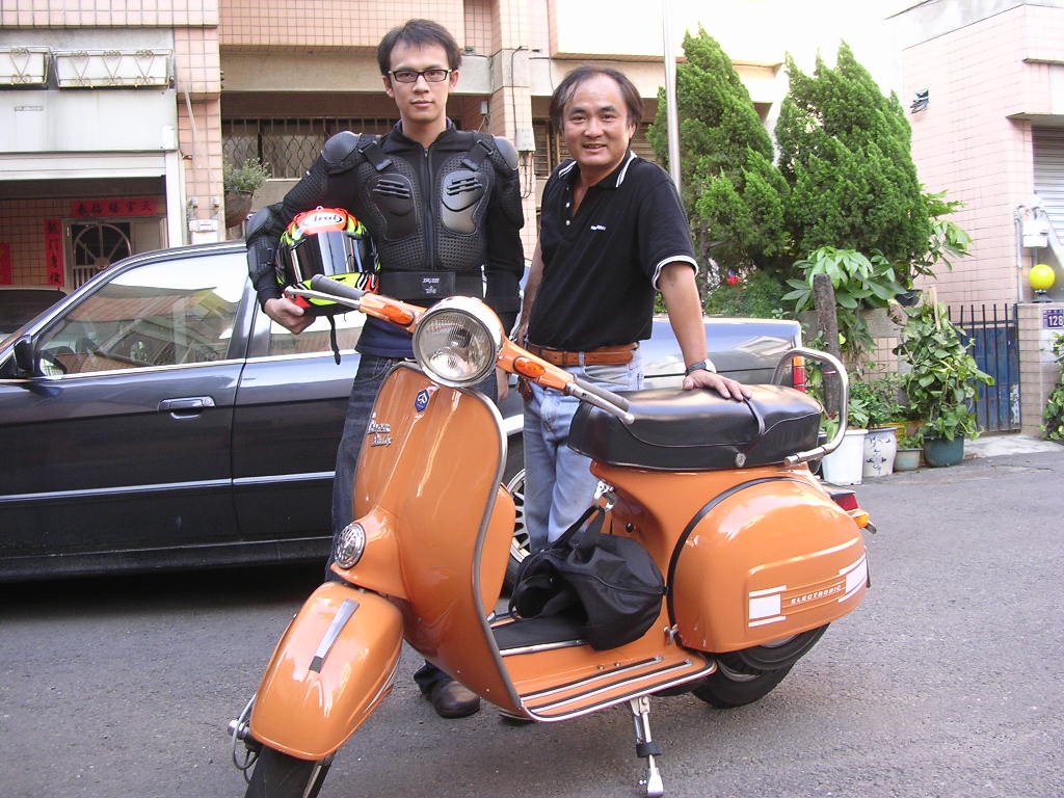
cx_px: 532
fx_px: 1168
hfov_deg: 49.0
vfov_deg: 37.7
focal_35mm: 38
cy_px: 399
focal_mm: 5.8
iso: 100
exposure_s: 1/52.7
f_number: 2.8
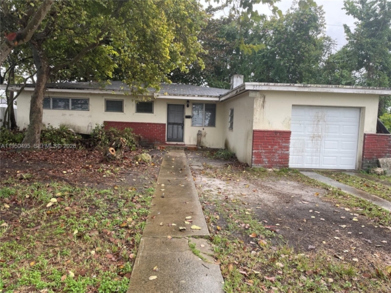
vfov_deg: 53.1
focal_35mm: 26
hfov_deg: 67.3
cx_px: 196
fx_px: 294
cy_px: 146
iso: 32
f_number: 1.6
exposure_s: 1/593
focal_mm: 4.2
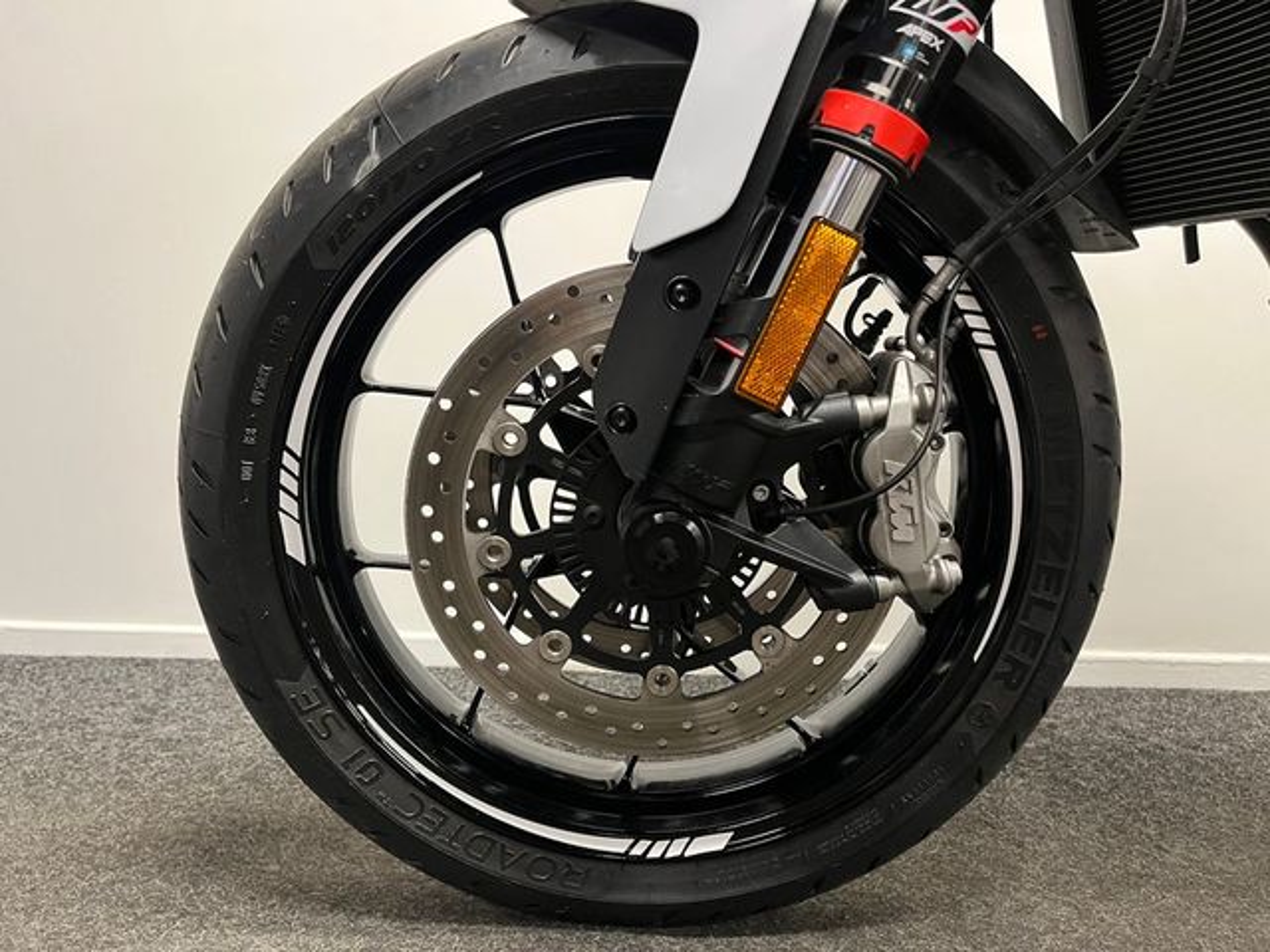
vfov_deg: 53.1
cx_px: 635
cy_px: 476
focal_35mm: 26
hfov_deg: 67.3
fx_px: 954
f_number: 1.6
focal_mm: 5.1
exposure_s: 1/50
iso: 250
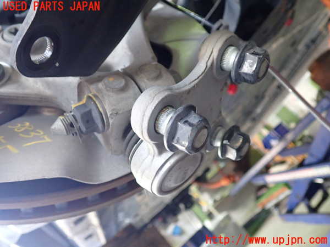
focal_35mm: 30
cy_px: 124
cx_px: 165
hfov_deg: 60.0
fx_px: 286
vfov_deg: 46.8
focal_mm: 5.4
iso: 500
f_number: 2.3
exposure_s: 1/40
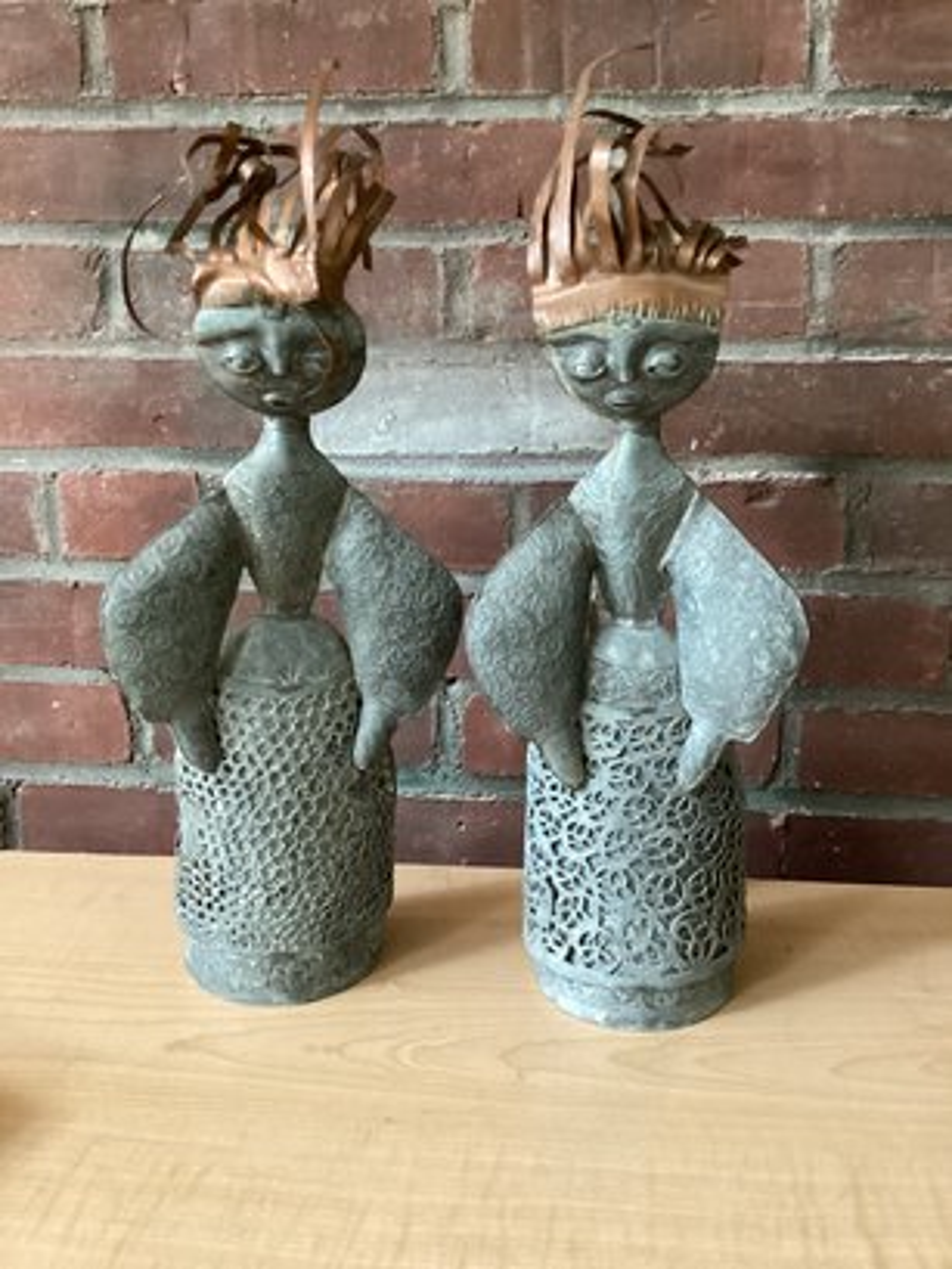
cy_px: 634
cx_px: 476
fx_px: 1136
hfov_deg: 45.5
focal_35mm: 31
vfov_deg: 58.3
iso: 320
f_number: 2.4
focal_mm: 3.3
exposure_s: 1/33
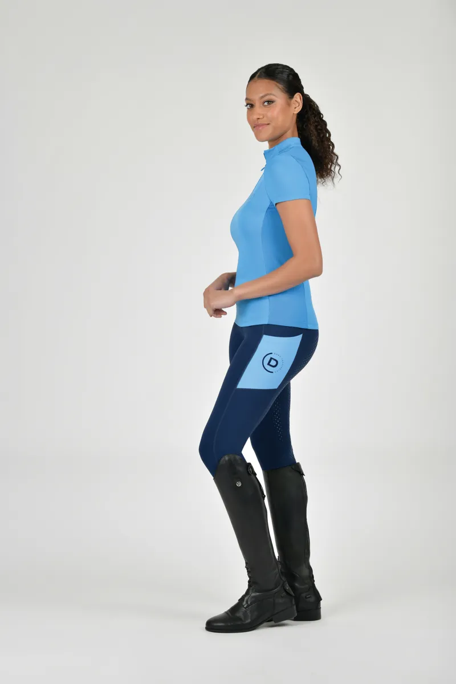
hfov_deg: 19.5
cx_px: 228
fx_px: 1330
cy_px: 342
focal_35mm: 70
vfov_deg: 28.8
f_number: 6.3
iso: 160
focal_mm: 70
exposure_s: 1/200
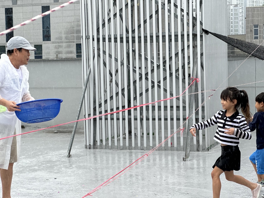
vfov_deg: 19.1
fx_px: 587
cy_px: 99
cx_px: 132
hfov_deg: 25.3
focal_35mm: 77
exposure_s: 1/121
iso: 40
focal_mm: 9
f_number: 2.8
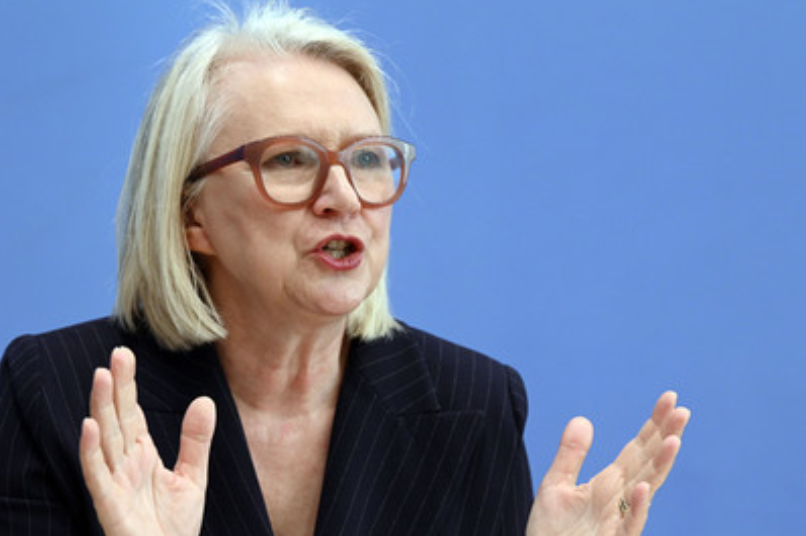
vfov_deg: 9.0
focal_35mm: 153
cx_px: 366
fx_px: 3424
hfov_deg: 13.4
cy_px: 277
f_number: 5.6
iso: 3200
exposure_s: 1/500
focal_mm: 135
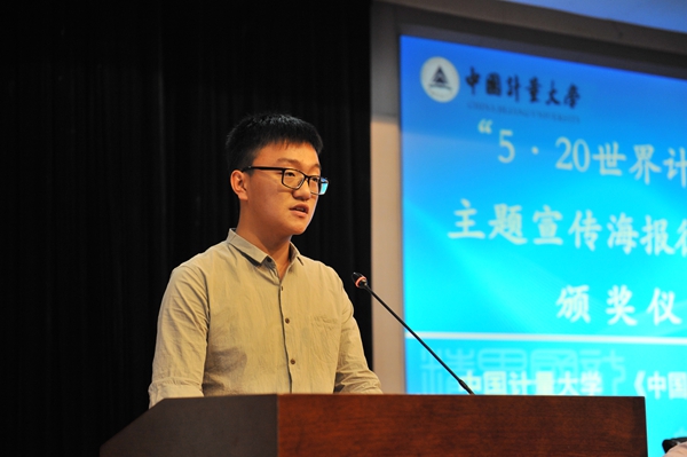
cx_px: 344
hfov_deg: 28.9
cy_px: 228
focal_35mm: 70
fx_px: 1335
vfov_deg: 19.4
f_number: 3.5
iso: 1250
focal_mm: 70
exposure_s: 1/60
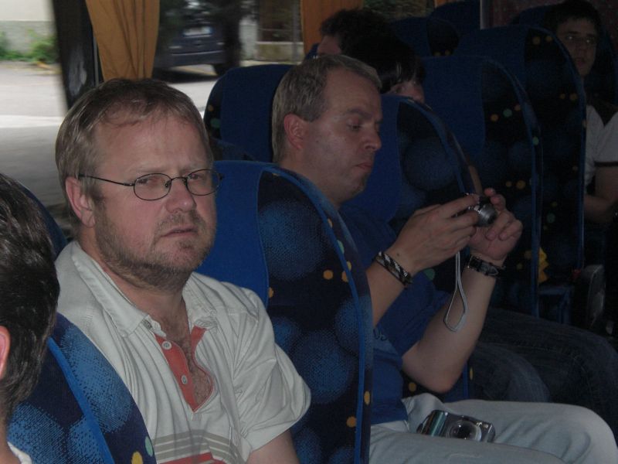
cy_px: 232
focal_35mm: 83
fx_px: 1482
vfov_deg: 17.8
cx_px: 309
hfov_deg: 23.6
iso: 200
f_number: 5
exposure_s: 1/60
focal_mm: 14.49
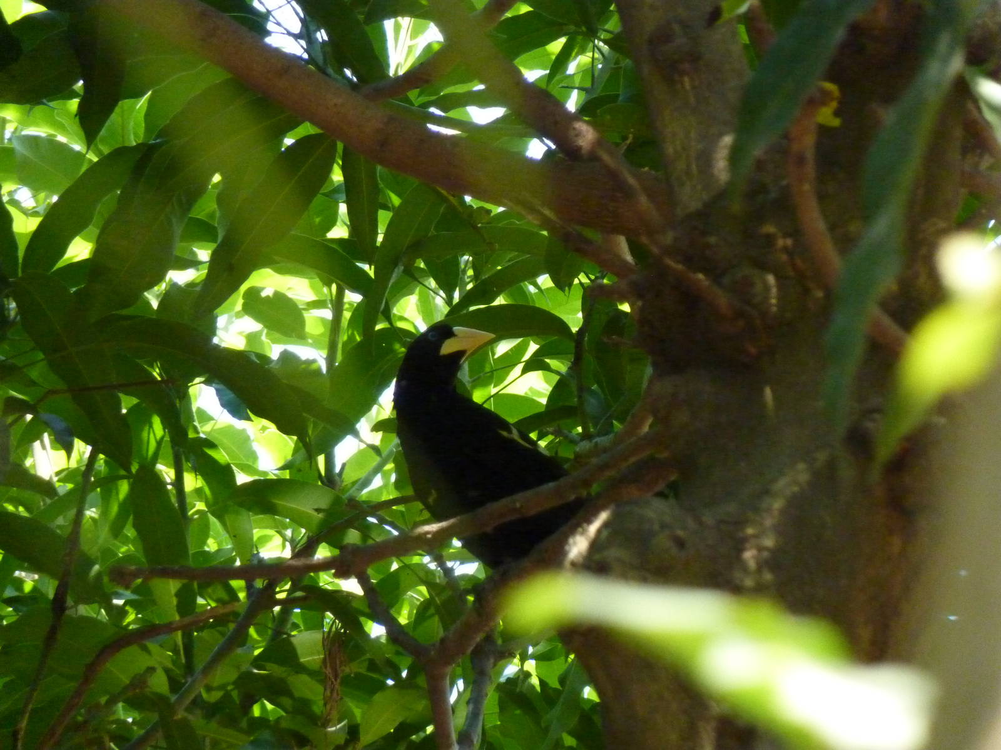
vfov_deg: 5.0
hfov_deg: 6.6
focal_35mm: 300
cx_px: 500
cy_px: 375
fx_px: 8675
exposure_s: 1/125
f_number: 4.9
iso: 800
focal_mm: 49.2
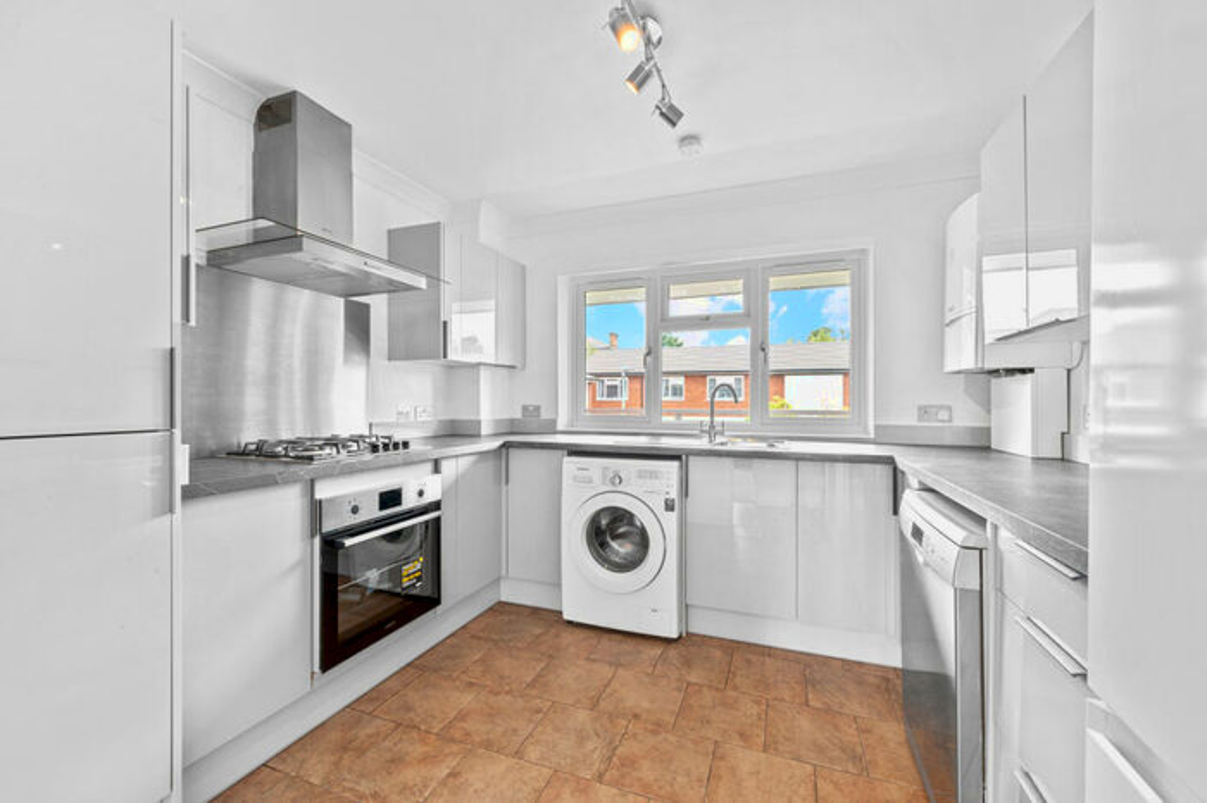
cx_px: 604
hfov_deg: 104.3
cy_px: 402
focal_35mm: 14
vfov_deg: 81.2
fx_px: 469
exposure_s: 1.3
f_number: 16
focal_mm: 14
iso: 250
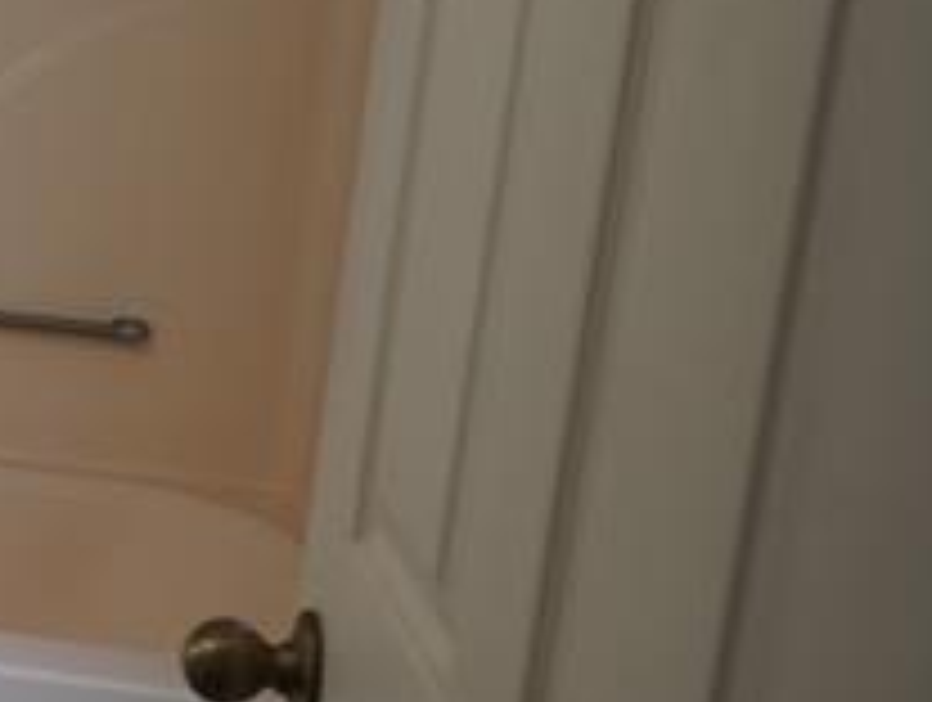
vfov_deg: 17.8
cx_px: -464
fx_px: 2239
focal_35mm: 83
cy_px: 279
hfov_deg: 20.2
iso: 320
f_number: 5.6
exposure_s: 1/30
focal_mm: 28
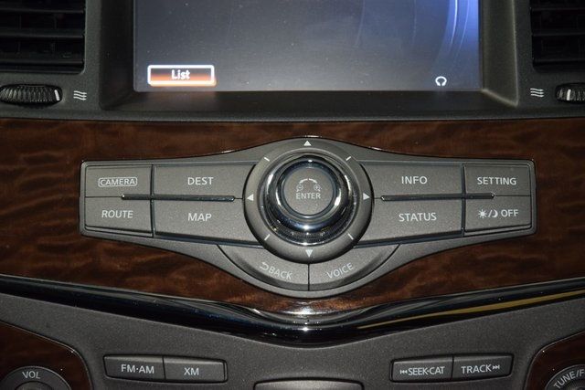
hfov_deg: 19.5
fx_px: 1707
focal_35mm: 105
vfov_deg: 13.0
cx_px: 292
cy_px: 195
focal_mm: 70
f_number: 4.5
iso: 1400
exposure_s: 1/50
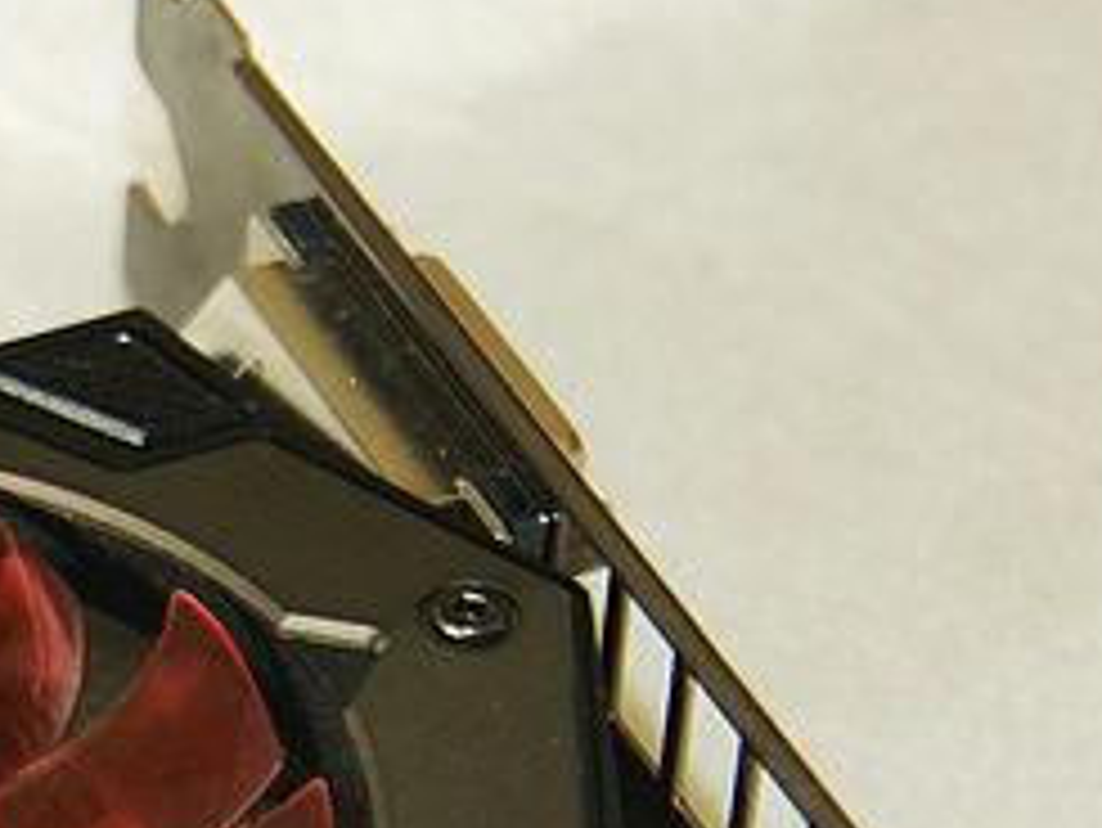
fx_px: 7878
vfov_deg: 5.9
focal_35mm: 247
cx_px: -1241
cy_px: 1386
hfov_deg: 7.6
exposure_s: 1/5
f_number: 3.2
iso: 100
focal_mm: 35
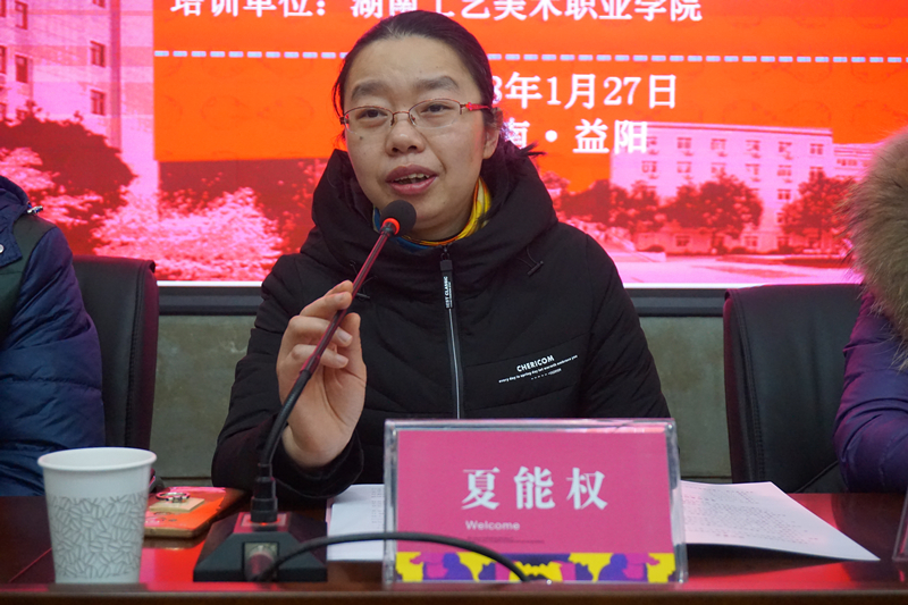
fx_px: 1135
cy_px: 302
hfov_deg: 43.6
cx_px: 454
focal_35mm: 45
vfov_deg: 29.9
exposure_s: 1/160
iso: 3200
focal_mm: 30
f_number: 5
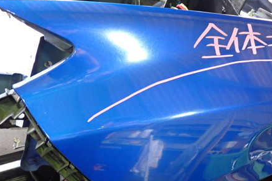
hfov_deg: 45.0
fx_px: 325
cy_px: 122
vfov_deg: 30.9
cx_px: 171
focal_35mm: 43
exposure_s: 1/30
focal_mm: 5.4
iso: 640
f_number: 2.3
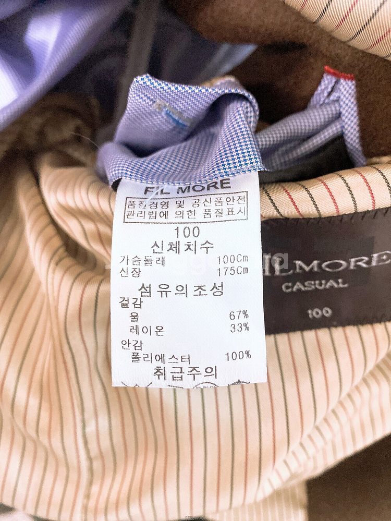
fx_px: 391
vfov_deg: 67.3
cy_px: 260
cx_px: 196
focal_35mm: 26
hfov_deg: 53.1
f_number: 1.8
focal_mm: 4.25
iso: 400
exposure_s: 1/60
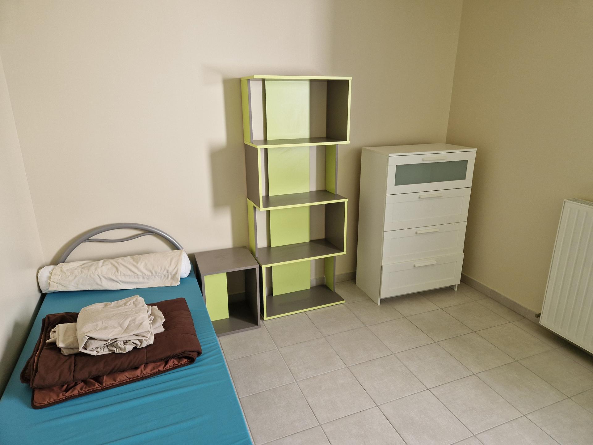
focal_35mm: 23
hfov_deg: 73.9
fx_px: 394
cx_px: 296
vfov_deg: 58.9
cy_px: 222
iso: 160
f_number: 1.8
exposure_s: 1/100
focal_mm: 5.4
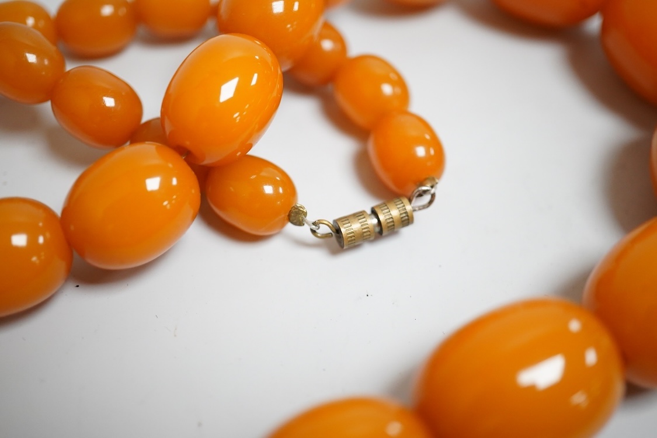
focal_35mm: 45
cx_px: 328
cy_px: 219
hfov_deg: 43.6
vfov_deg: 29.9
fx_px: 821
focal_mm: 30
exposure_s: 1/250
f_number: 5
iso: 2500
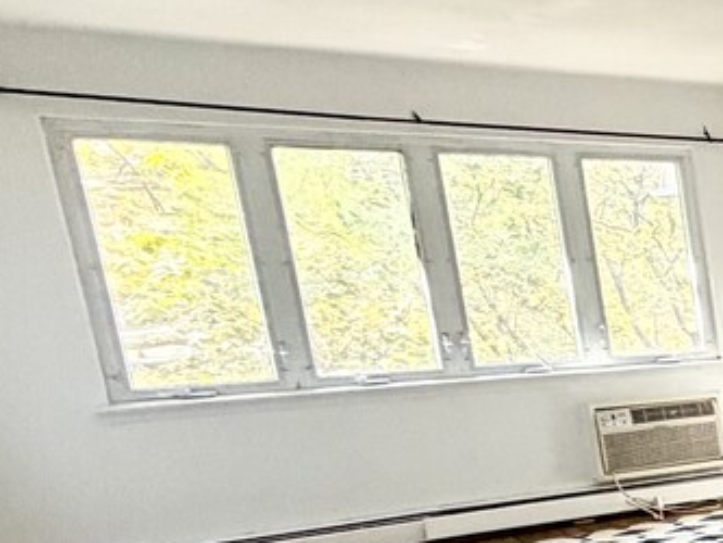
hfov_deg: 20.1
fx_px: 1170
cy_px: 476
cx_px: 1397
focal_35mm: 56
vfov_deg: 25.4
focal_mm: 2.22
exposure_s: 1/60
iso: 400
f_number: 2.2
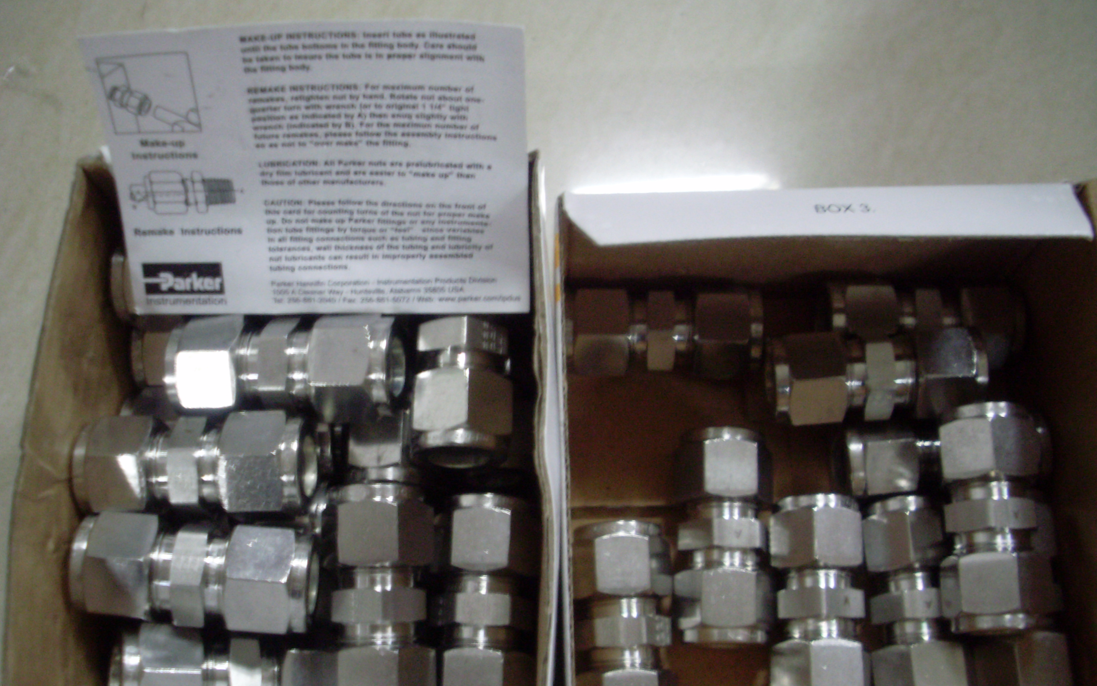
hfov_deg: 48.2
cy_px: 389
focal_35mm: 41
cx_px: 552
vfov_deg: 31.2
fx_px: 1226
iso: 200
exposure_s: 1/4
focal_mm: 6.3
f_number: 3
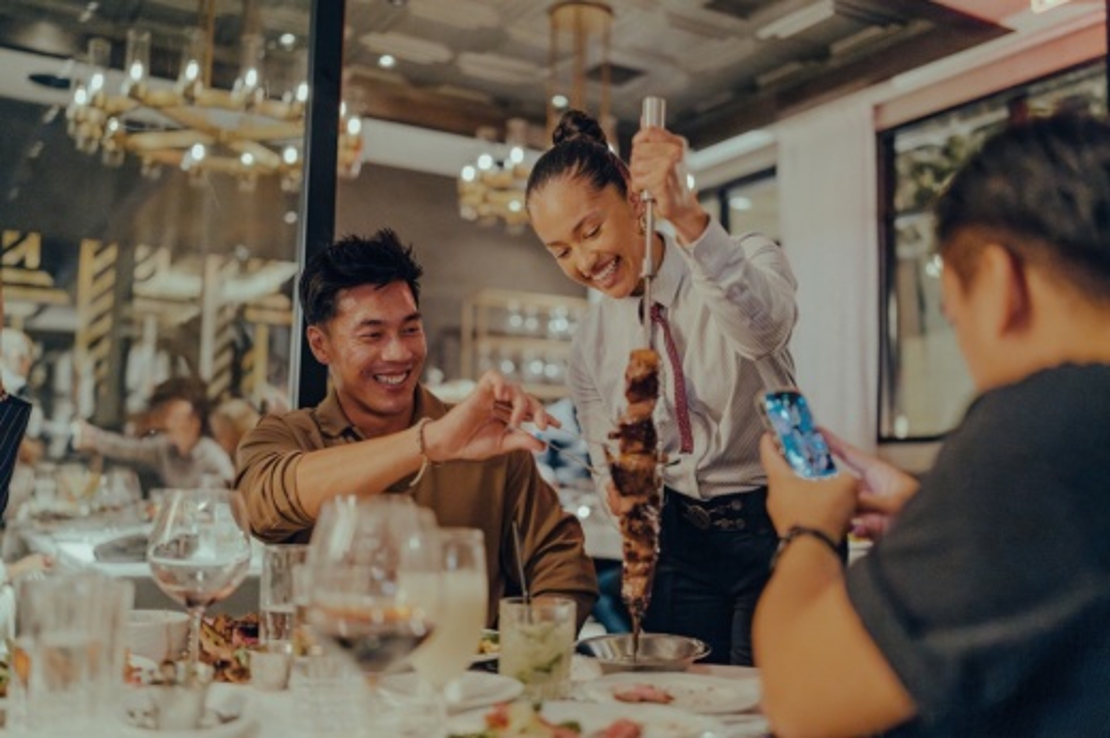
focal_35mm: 35
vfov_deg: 37.8
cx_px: 555
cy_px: 369
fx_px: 1078
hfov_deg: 54.5
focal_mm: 35
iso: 6400
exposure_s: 1/60
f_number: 1.4
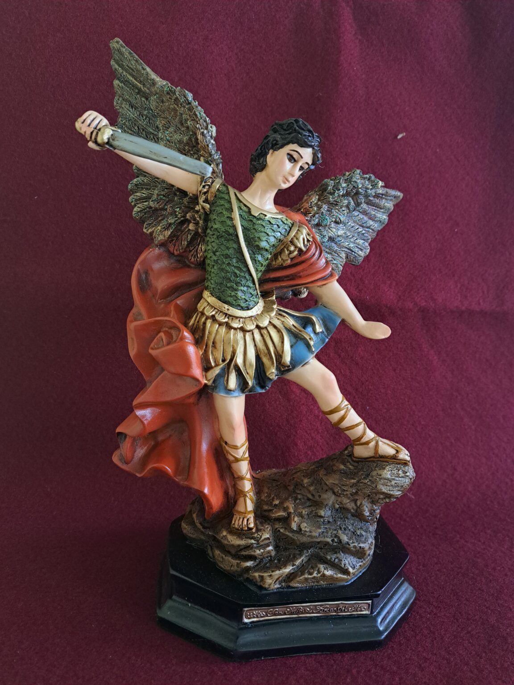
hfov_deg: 56.8
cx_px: 257
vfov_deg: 71.6
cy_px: 342
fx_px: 475
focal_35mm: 24
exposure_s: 1/60
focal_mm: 5.23
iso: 400
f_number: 1.8
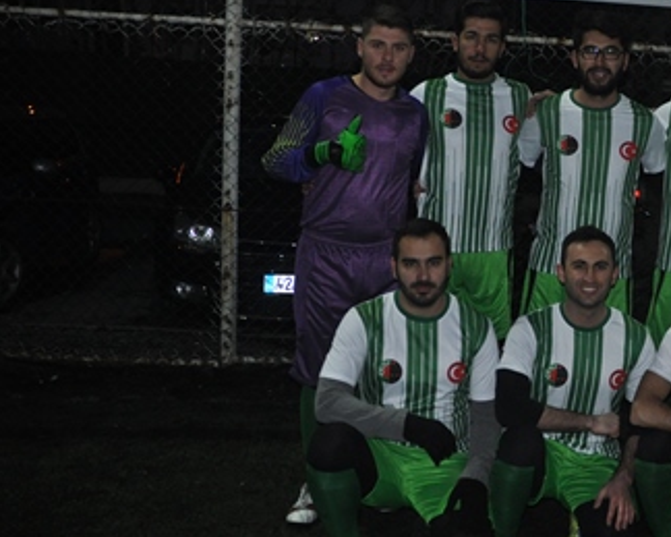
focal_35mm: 50
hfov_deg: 34.5
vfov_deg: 30.2
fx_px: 993
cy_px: 233
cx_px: 648
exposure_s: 1/60
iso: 800
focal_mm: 18
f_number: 3.5
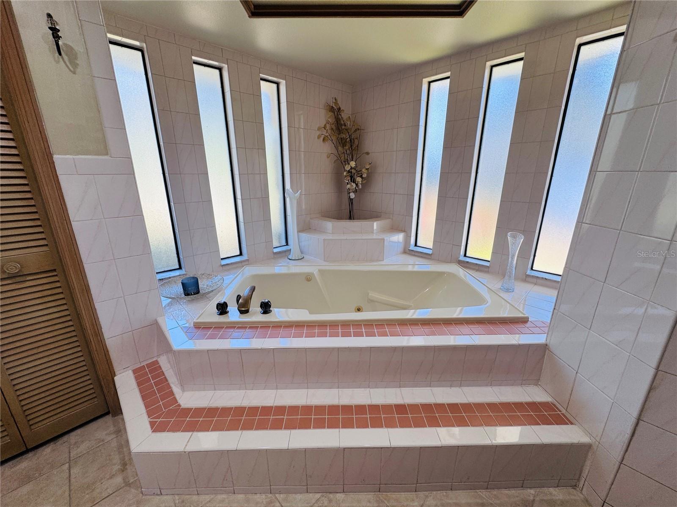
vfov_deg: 85.7
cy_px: 254
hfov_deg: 102.1
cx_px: 338
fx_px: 274
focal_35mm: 14
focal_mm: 2.22
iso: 64
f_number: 2.2
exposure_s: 1/120
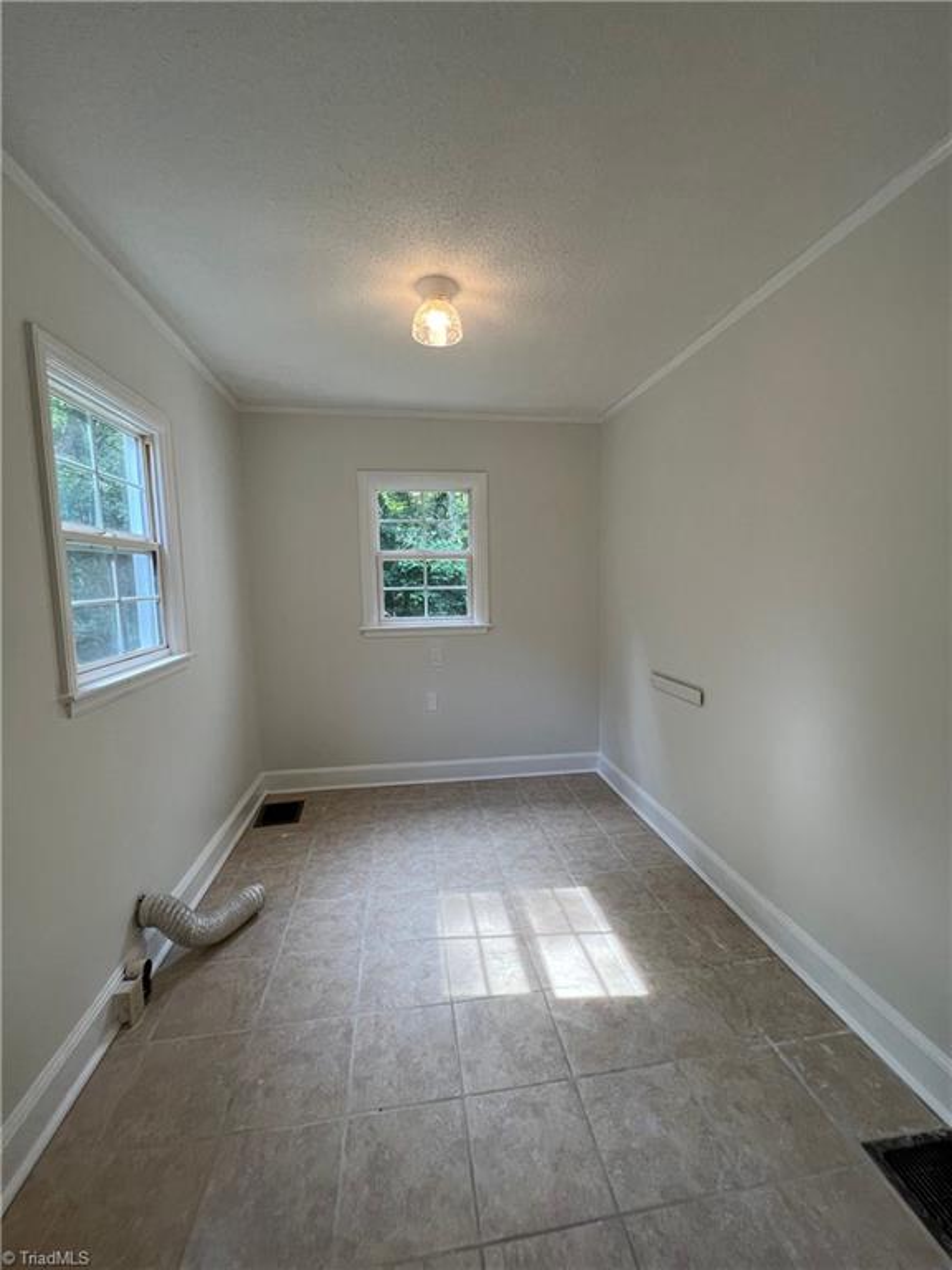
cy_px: 635
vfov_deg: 106.2
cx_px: 476
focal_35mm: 13
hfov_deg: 89.9
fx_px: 477
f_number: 1.8
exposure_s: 1/120
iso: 64
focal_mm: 1.57
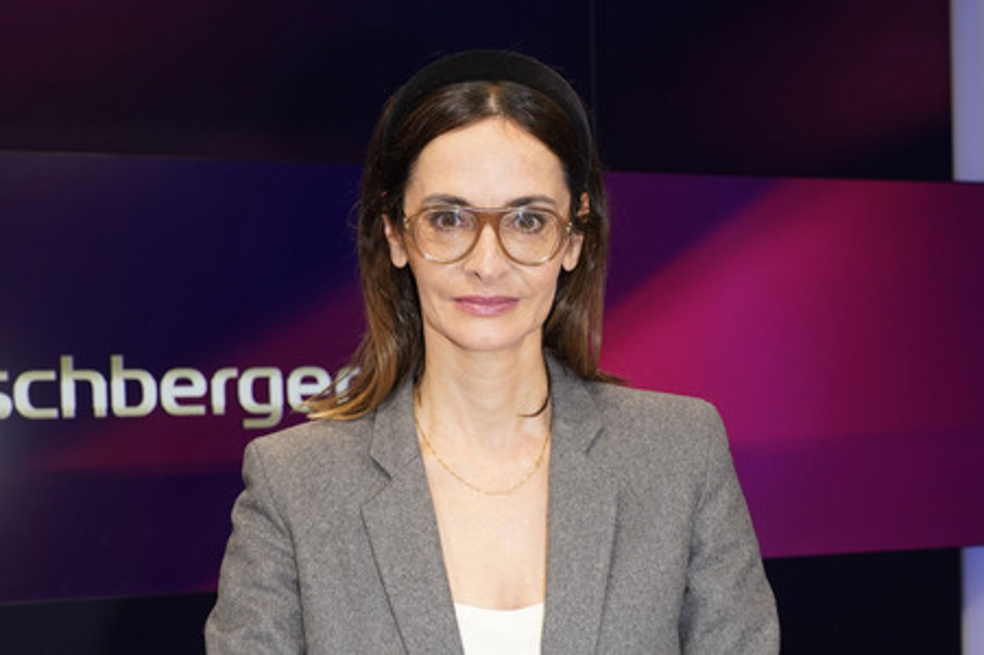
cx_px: 492
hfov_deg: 51.9
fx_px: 1011
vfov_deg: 35.9
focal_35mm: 37
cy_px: 328
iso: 2000
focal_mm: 37
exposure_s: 1/160
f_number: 5.6
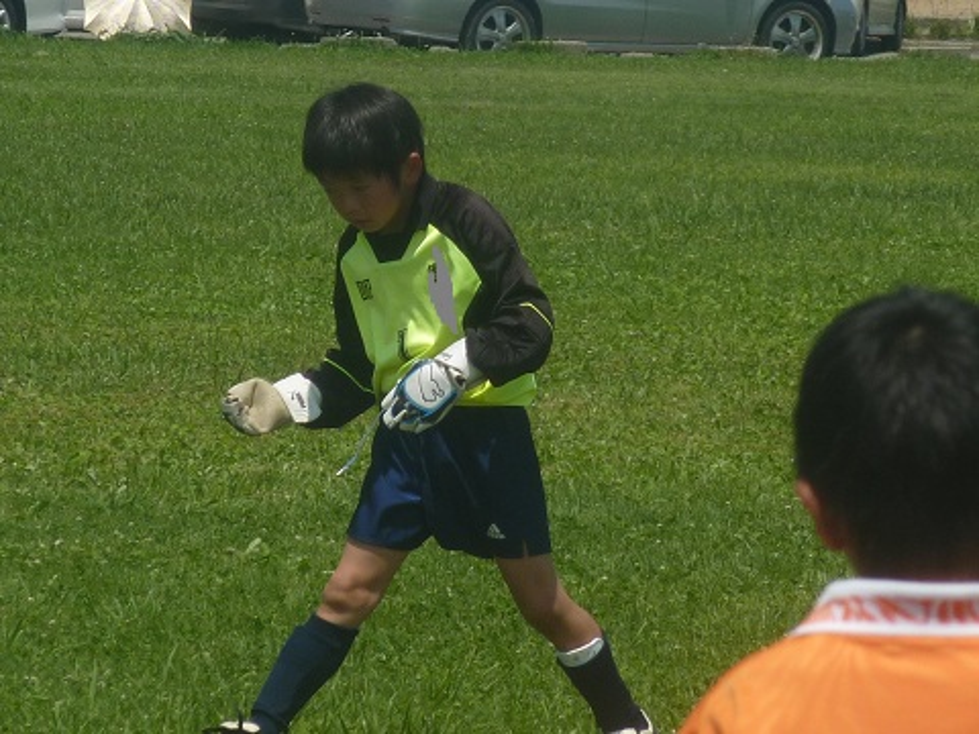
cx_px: 490
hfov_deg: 3.7
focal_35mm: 535
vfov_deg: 2.8
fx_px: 15131
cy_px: 367
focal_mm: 49.2
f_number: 4.9
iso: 100
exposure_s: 1/1000
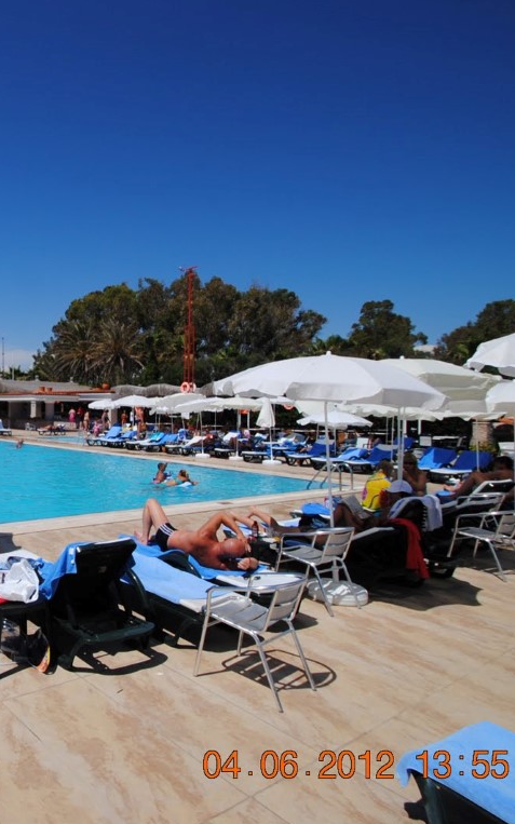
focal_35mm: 23
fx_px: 516
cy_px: 413
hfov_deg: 45.4
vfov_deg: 77.2
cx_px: 8
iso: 100
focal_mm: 10
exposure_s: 1/400
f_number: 10
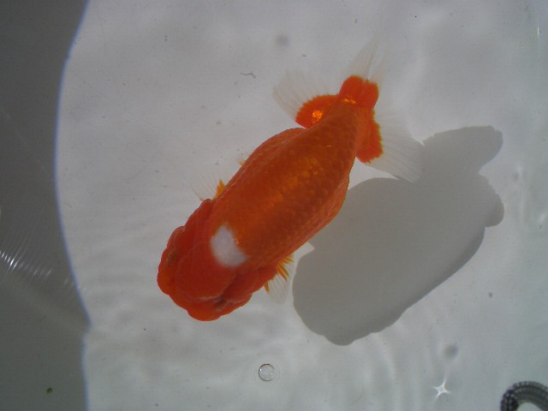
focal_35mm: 35
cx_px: 274
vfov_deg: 40.7
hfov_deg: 52.6
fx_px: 554
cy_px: 206
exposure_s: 1/2000
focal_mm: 5.8
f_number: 4.3
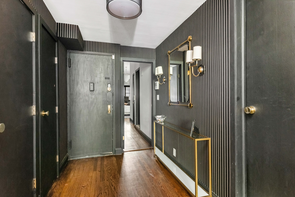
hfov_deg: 86.9
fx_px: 156
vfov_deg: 64.6
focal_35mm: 19
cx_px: 148
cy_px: 98
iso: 3200
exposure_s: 2
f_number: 11
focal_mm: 19
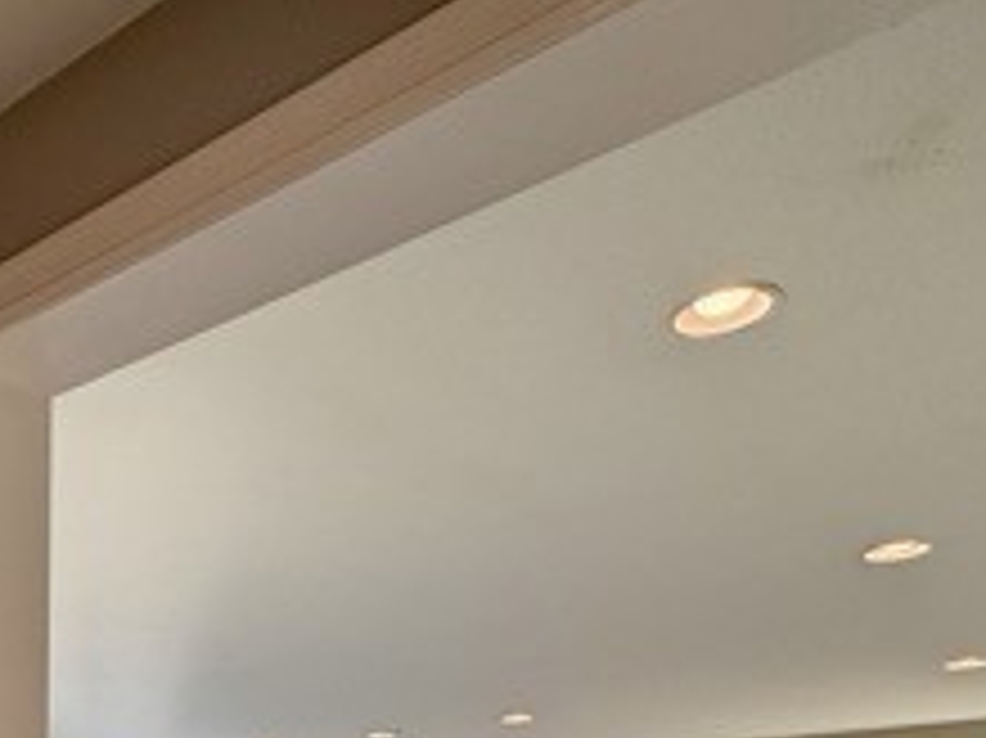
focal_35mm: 41
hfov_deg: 40.8
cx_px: 32
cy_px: 932
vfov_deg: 29.2
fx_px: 1167
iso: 100
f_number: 2.2
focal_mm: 2.22
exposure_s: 1/120
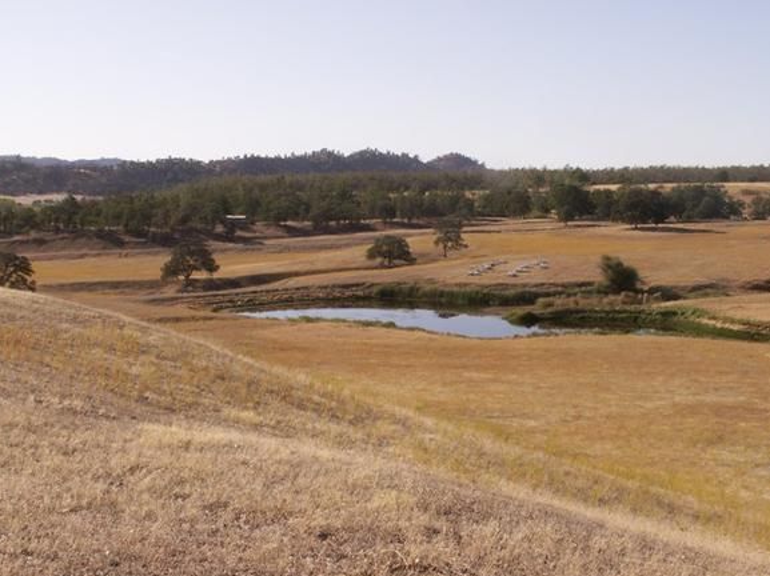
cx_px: 434
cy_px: 311
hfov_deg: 36.8
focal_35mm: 52
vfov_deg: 28.0
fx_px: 1156
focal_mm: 7.45
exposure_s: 1/200
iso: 50
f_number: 7.1
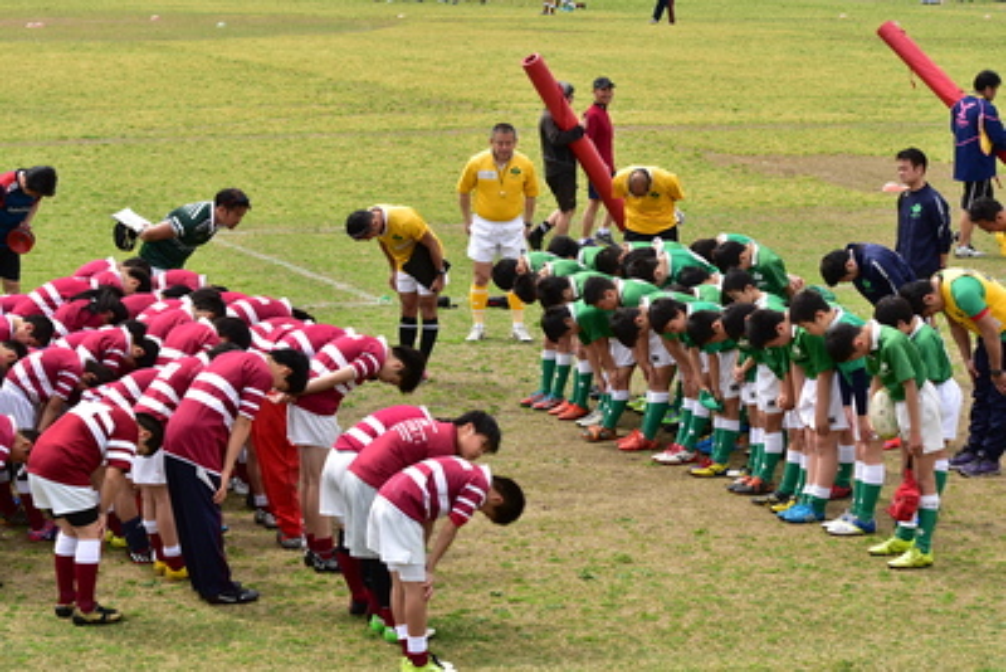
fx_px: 2935
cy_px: 336
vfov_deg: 13.1
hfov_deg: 19.4
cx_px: 503
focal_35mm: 105
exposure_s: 1/400
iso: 100
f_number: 5
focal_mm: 70
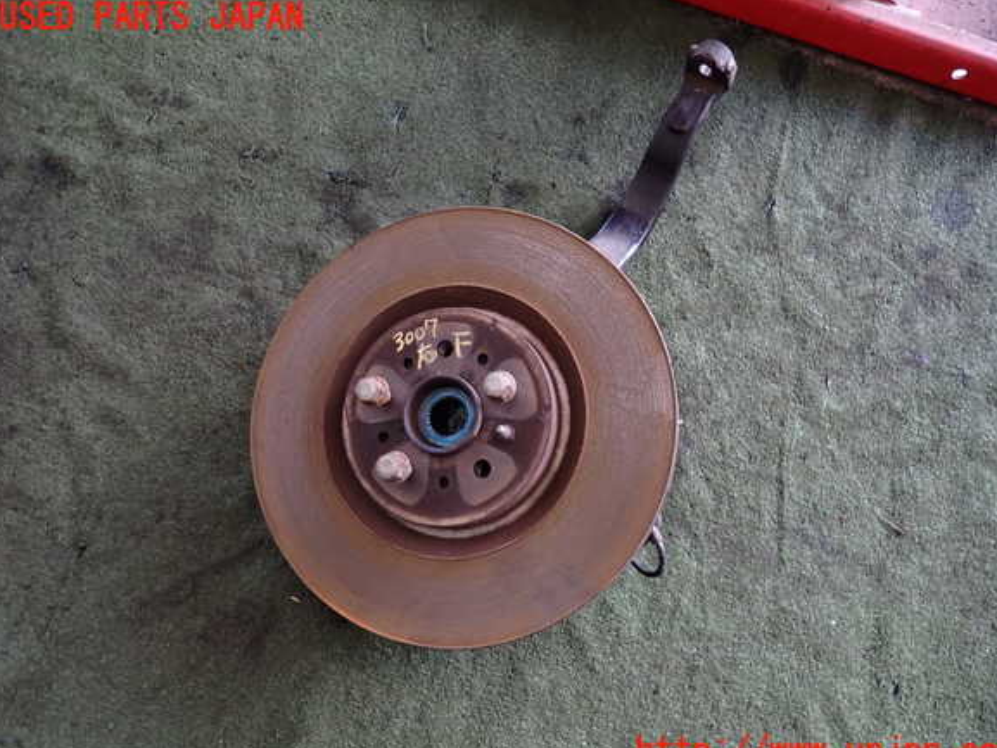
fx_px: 749
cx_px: 508
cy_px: 385
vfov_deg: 53.1
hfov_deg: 67.3
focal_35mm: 26
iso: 200
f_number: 2
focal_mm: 4.5
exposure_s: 1/50
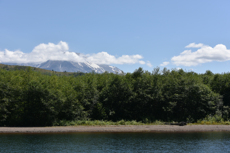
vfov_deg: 21.9
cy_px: 76
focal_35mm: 62
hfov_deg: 32.4
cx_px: 115
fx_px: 396
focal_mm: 62
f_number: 9
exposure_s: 1/320
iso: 100
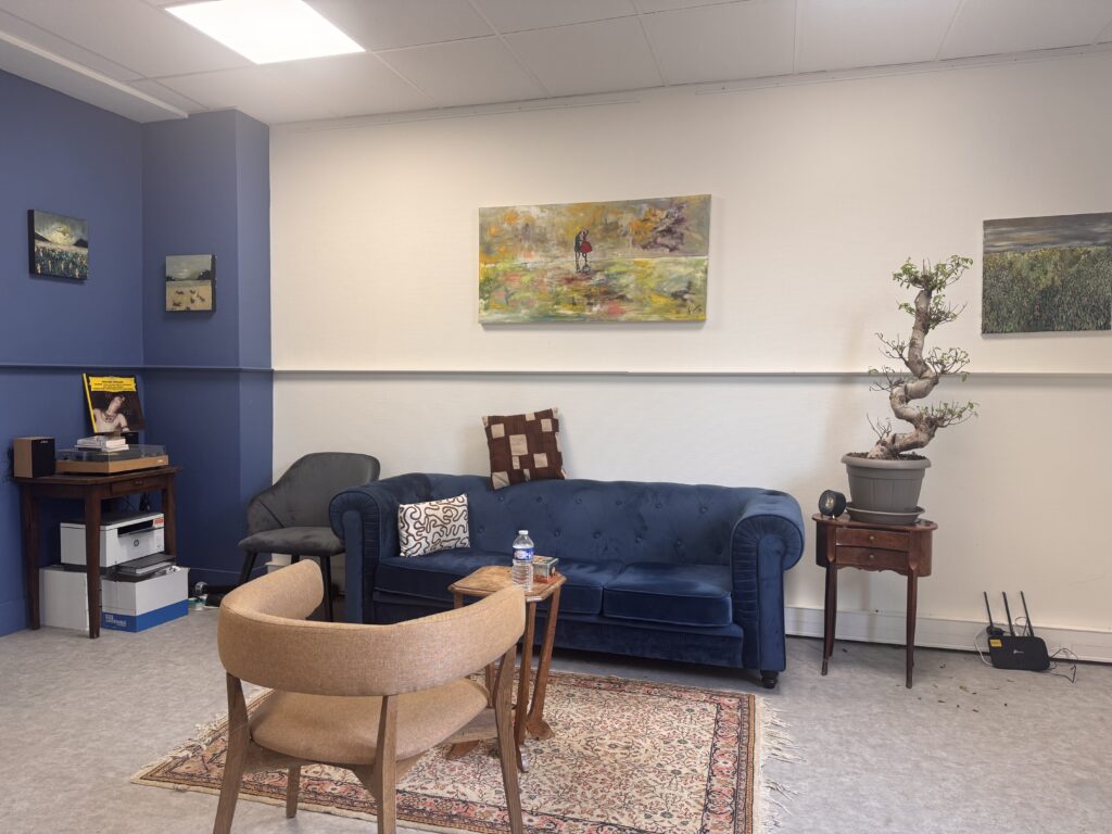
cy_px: 417
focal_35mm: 24
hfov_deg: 71.6
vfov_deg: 56.8
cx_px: 556
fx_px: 771
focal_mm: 6.76
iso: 125
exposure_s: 1/100
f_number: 1.78
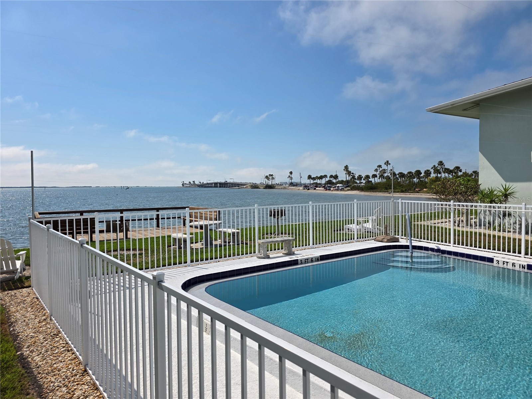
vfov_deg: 58.9
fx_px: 353
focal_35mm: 23
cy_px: 200
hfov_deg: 73.9
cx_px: 266
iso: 40
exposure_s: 1/7944
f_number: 1.7
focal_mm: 6.3
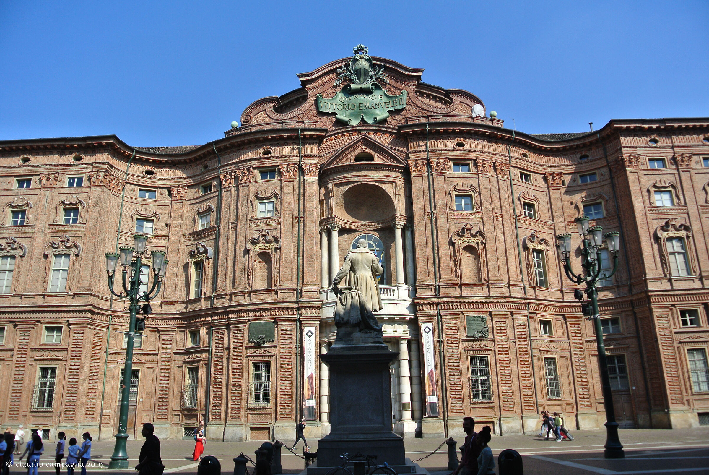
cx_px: 354
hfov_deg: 67.3
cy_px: 238
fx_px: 532
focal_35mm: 27
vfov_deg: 48.1
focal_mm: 10
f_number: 4.5
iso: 100
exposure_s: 1/640
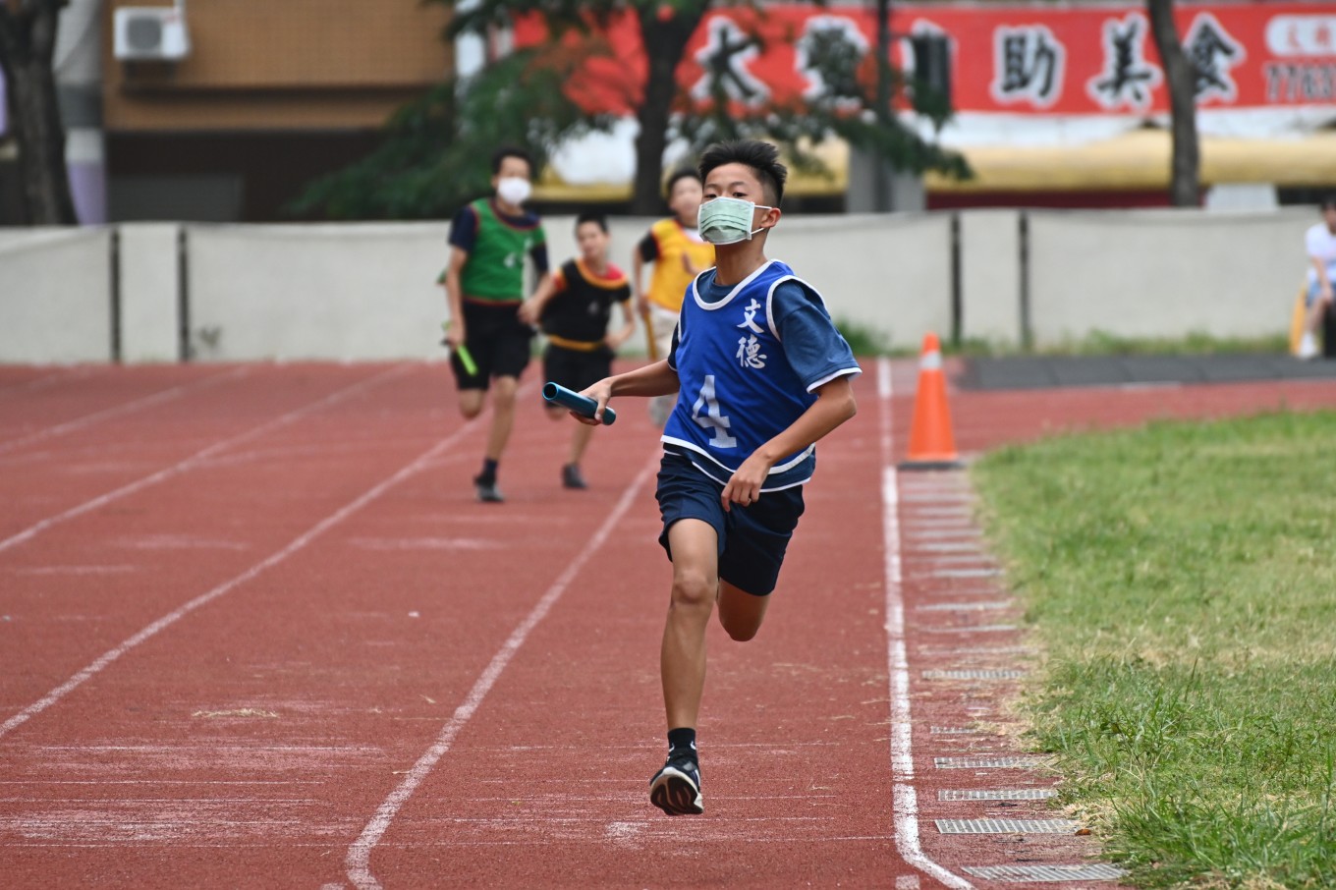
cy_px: 445
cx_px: 668
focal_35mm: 330
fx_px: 12243
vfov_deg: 4.2
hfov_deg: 6.2
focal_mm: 220
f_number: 5.3
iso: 720
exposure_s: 1/1000
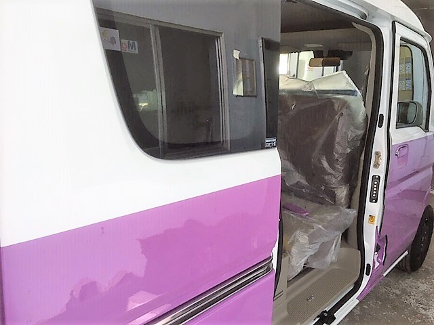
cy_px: 162
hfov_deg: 61.7
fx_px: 364
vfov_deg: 48.2
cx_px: 217
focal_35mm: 29
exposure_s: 1/30
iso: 50
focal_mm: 4.15
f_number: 2.2
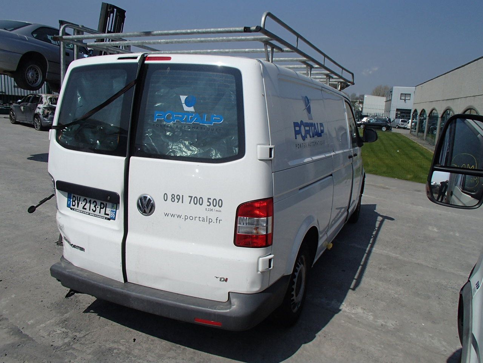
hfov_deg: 63.4
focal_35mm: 28
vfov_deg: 49.7
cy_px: 182
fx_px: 391
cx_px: 242
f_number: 11
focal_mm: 5
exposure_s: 1/320
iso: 100
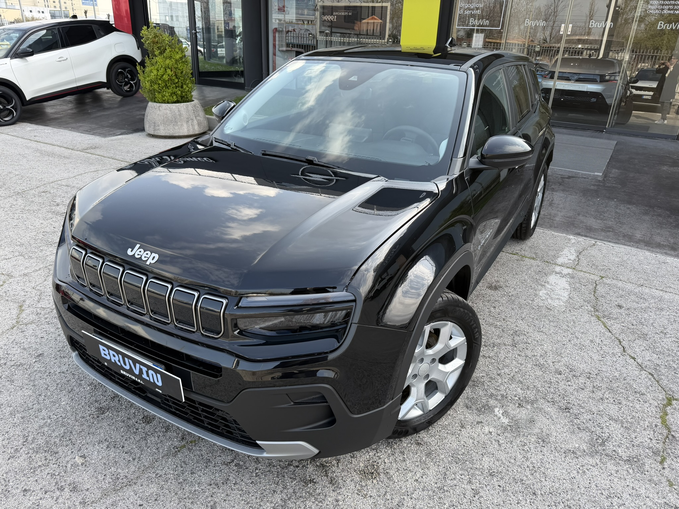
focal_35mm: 24
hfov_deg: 71.6
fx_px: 471
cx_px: 340
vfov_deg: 56.8
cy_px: 254
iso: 80
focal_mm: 6.76
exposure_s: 1/772
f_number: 1.78
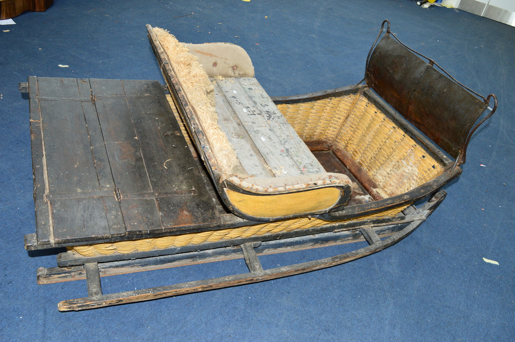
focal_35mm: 33
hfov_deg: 57.3
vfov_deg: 39.9
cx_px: 258
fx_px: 472
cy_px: 171
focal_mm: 22
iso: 400
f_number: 8
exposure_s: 1/60
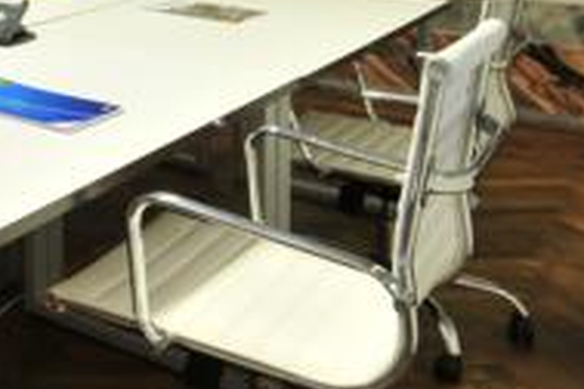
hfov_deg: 26.0
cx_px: -287
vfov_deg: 20.9
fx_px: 925
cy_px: -159
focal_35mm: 57
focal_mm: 12
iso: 200
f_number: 9
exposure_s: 1/4
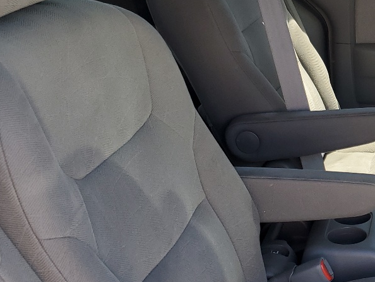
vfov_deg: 21.0
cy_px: 155
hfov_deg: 25.1
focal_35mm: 70
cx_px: 449
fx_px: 759
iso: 50
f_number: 1.5
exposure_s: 1/227
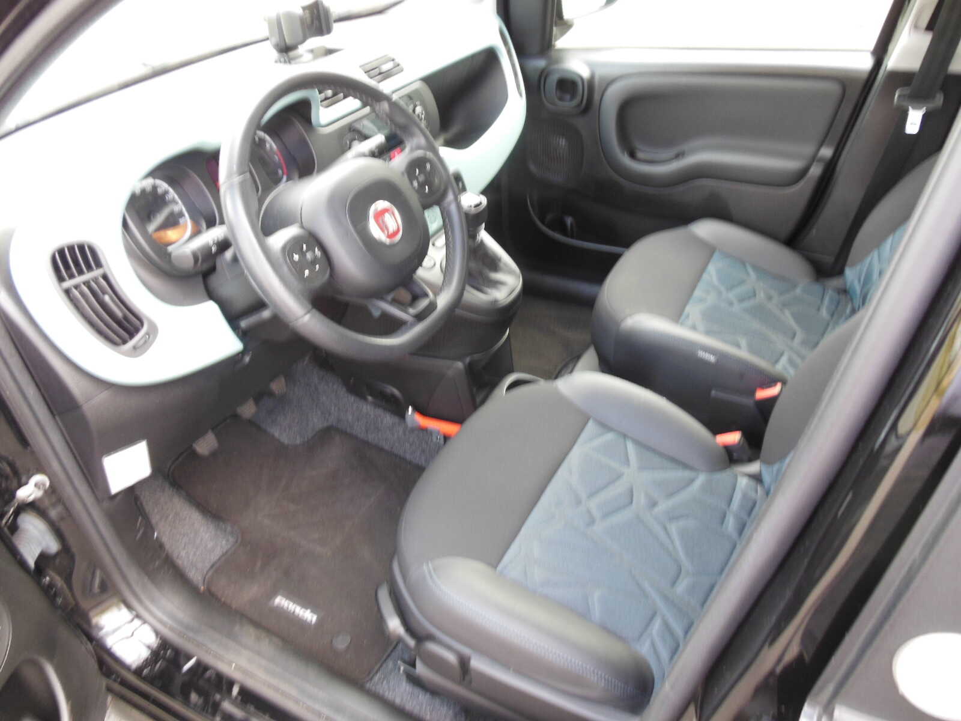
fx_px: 694
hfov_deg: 69.4
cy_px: 360
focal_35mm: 25
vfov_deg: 54.9
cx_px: 480
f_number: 3.2
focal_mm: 4.5
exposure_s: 1/30
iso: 125
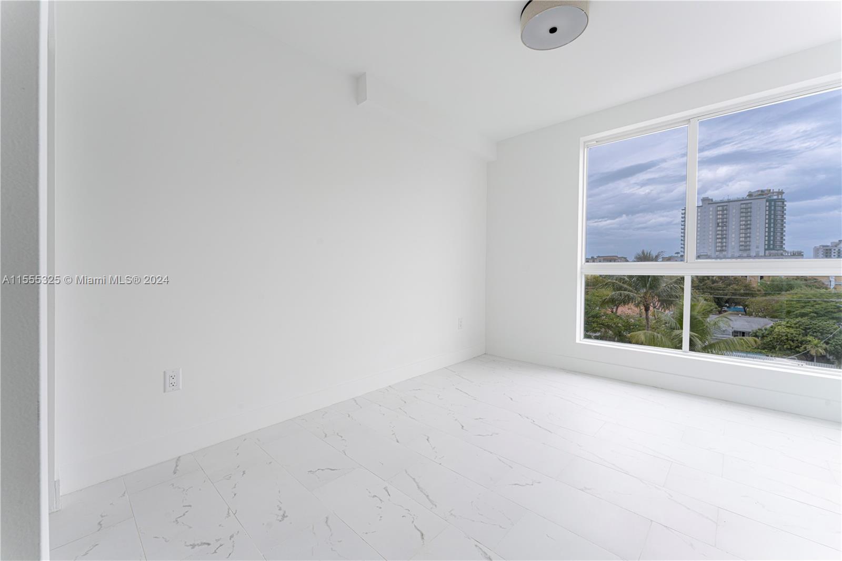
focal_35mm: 14
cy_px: 280
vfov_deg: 81.2
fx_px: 327
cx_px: 421
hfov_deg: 104.3
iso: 100
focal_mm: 14
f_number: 11
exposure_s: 1/400
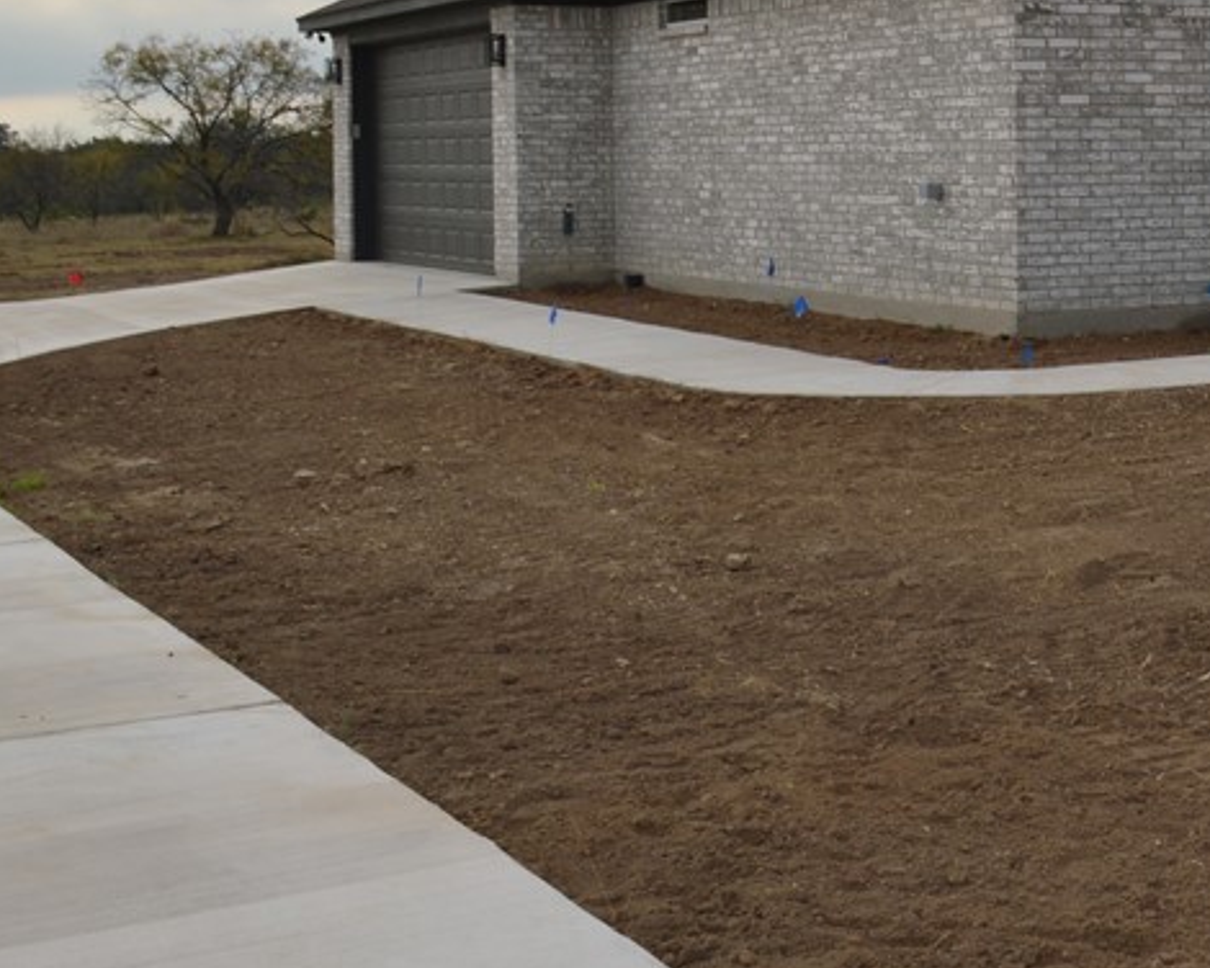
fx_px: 2328
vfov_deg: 23.0
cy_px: 134
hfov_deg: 27.3
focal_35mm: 65
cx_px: 1247
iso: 100
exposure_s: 1/200
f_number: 9
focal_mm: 20
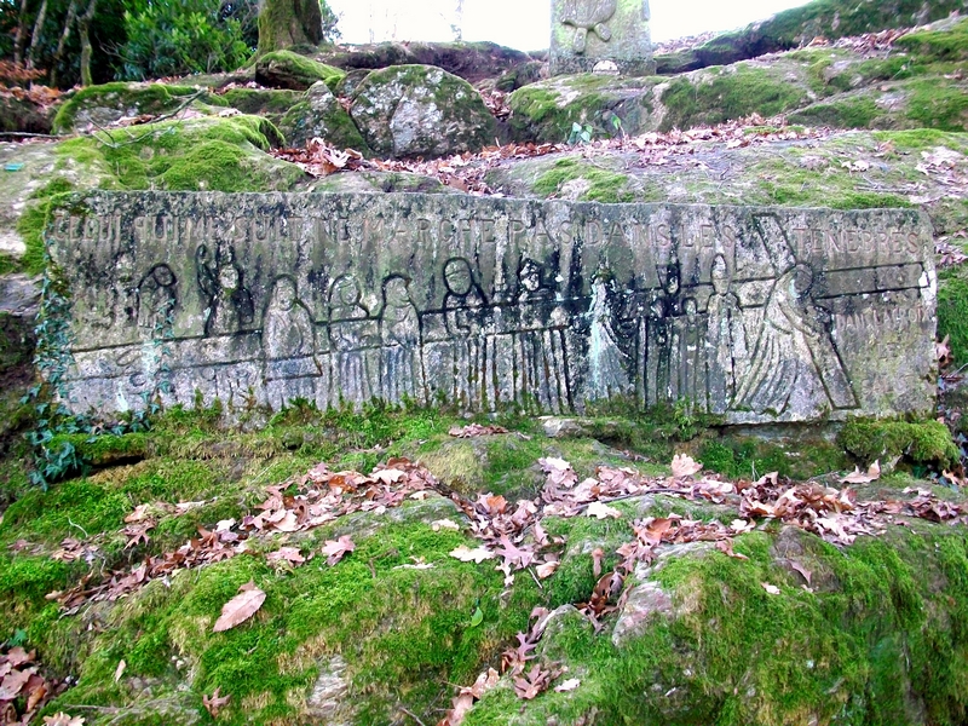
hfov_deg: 56.8
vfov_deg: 44.2
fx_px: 895
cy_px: 363
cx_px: 484
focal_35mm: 32
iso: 160
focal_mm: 5.7
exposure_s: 1/40
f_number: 2.8
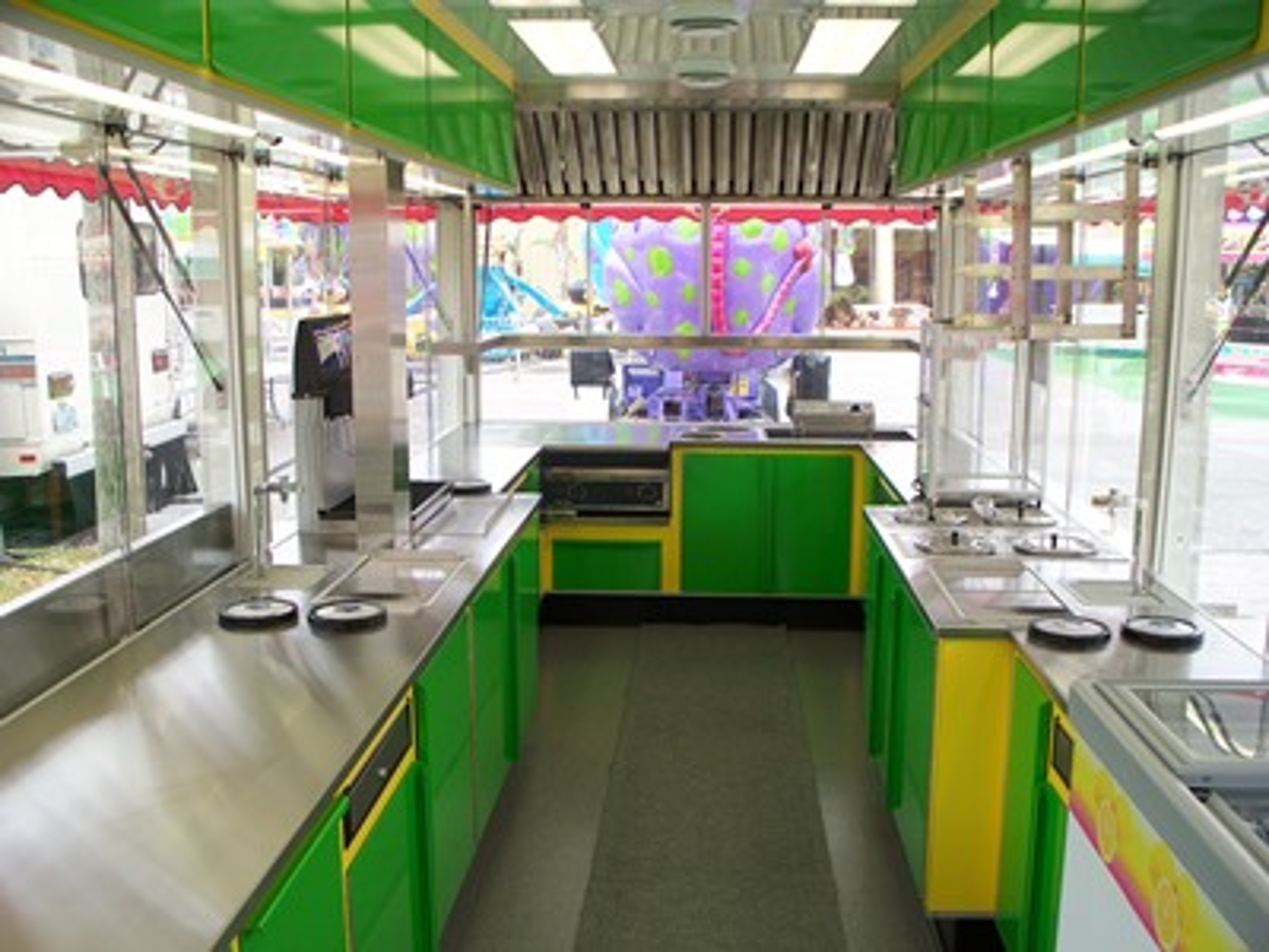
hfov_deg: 51.4
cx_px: 634
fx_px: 1320
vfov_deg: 39.7
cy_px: 476
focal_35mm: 36
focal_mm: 7.54
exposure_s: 1/125
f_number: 2.8
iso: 64
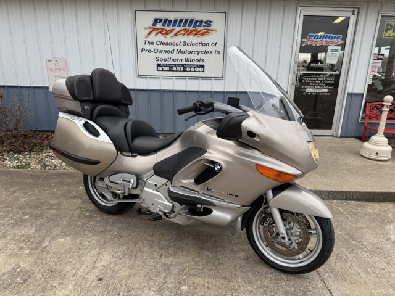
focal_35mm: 24
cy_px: 148
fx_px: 274
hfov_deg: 71.6
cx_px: 198
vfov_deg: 56.8
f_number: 1.78
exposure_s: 1/419
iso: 80
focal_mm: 6.76
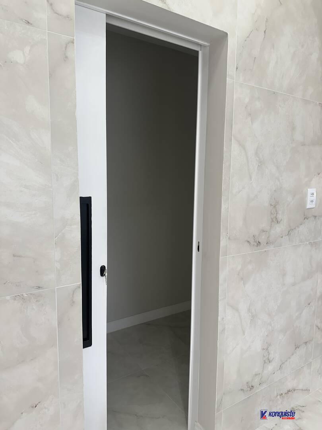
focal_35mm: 24
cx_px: 161
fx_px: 298
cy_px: 215
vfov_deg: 71.6
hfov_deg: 56.8
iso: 80
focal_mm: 6.86
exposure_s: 1/120
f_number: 1.78
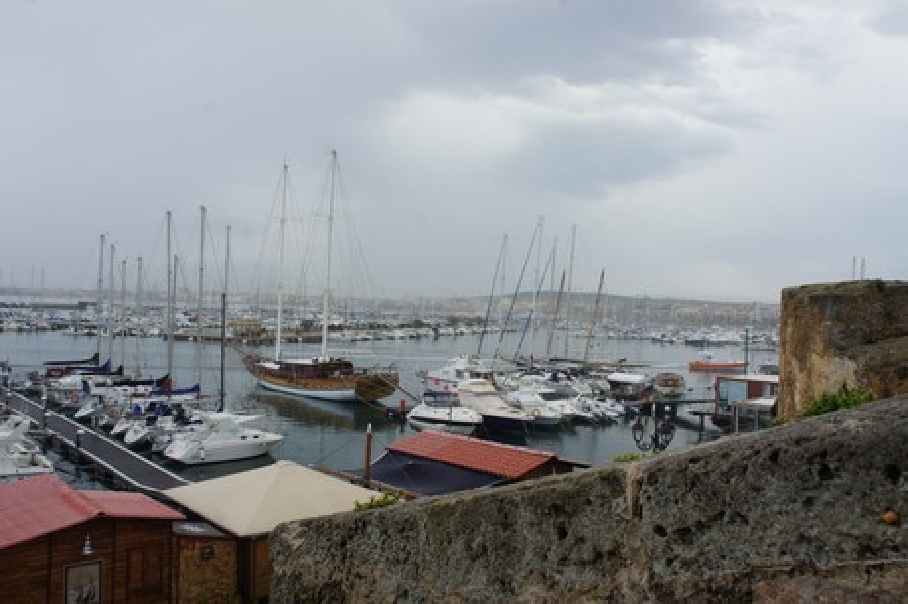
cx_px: 454
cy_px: 302
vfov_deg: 43.5
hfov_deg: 62.0
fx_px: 756
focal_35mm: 30
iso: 200
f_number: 11
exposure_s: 1/80
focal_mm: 20
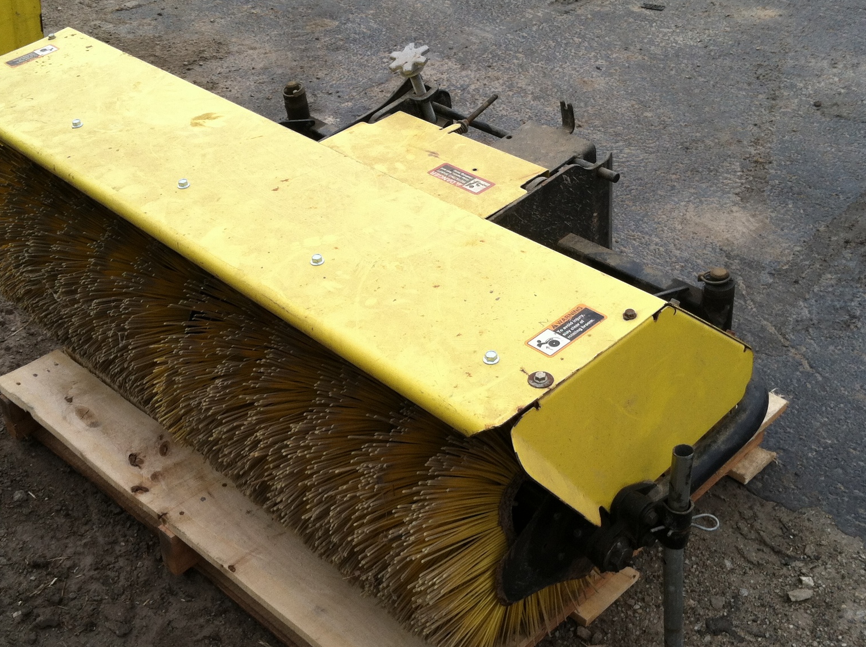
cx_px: 366
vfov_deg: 30.7
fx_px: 1174
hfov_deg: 40.4
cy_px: 379
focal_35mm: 47
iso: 80
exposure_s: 1/203
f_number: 2.8
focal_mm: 3.85
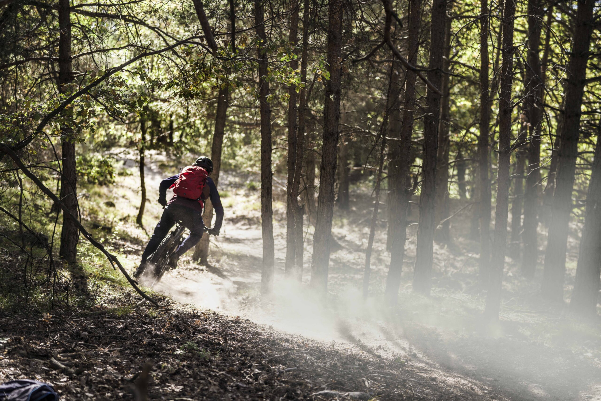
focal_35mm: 86
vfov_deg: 15.9
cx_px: 300
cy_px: 200
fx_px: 1436
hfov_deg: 23.6
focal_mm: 86
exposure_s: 1/400
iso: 200
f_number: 2.8
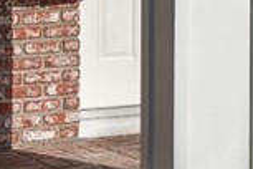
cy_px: -163
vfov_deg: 5.7
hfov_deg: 8.8
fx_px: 1651
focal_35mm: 235
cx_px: 165
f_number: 10
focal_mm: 35
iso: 80
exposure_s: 1/250
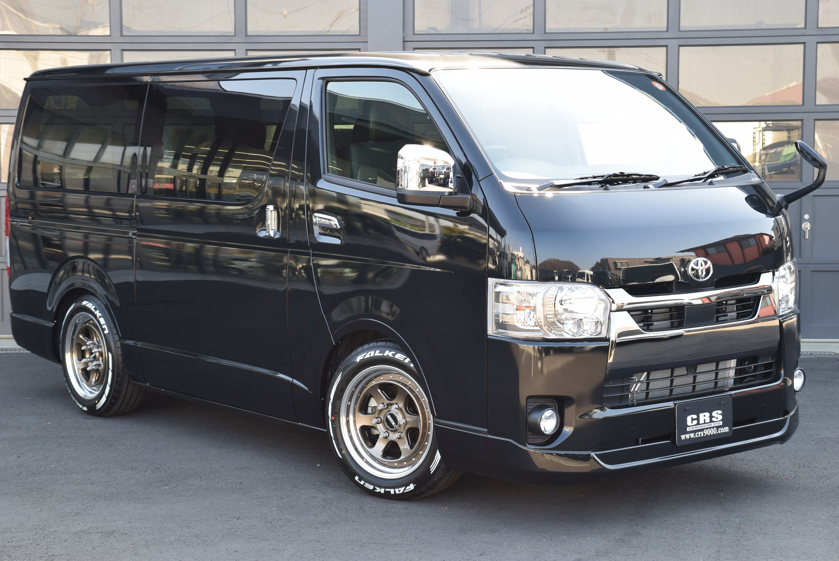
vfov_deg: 20.2
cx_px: 420
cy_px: 280
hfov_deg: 29.8
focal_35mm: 68
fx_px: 1574
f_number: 9
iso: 400
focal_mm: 45
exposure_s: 1/125
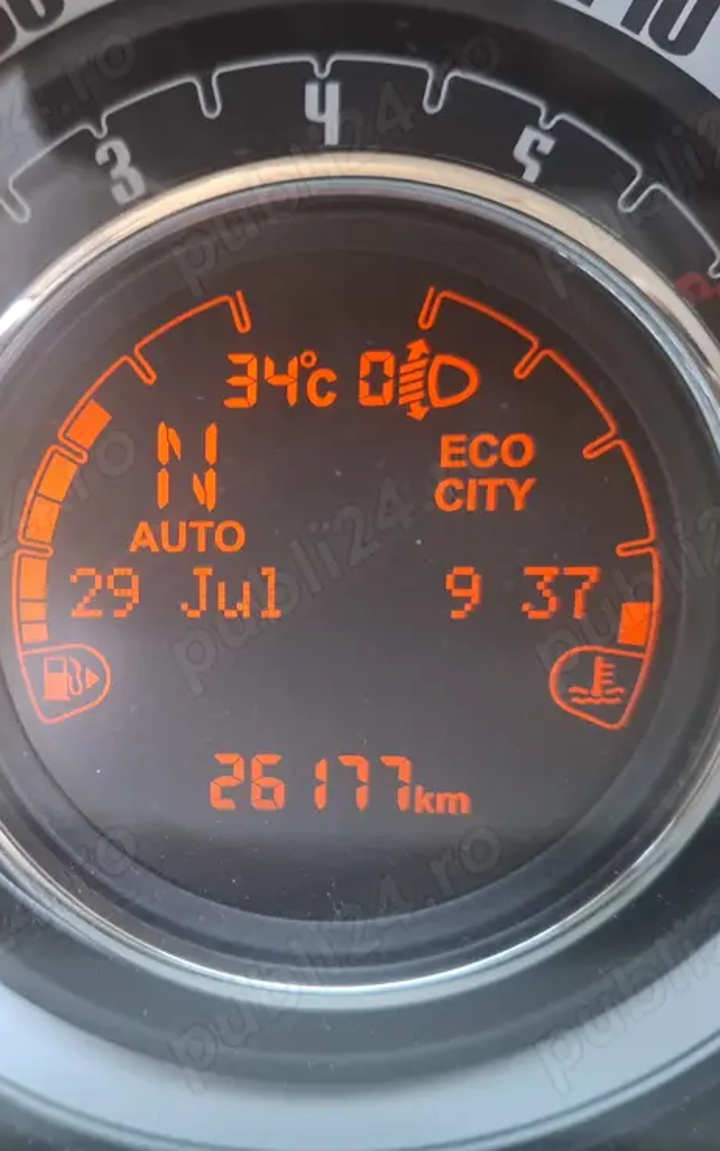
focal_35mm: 33
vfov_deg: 58.1
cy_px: 581
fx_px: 1036
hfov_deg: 37.1
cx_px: 151
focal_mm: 5.54
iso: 200
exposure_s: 1/100
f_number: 1.8
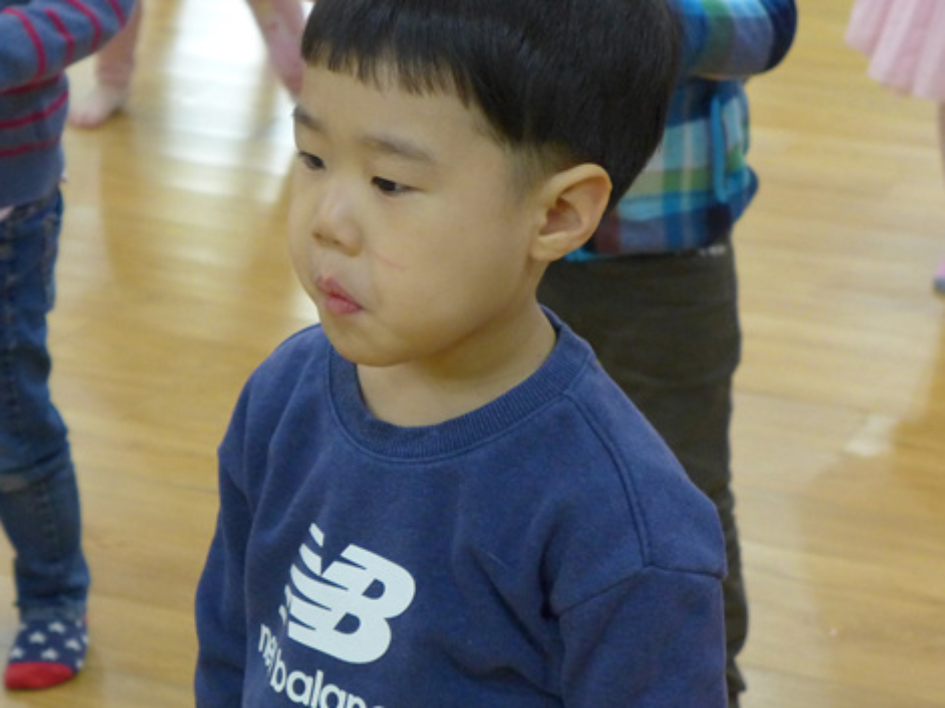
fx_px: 2784
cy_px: 263
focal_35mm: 102
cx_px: 391
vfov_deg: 14.5
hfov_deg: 19.3
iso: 800
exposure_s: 1/200
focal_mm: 14.7
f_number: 2.2
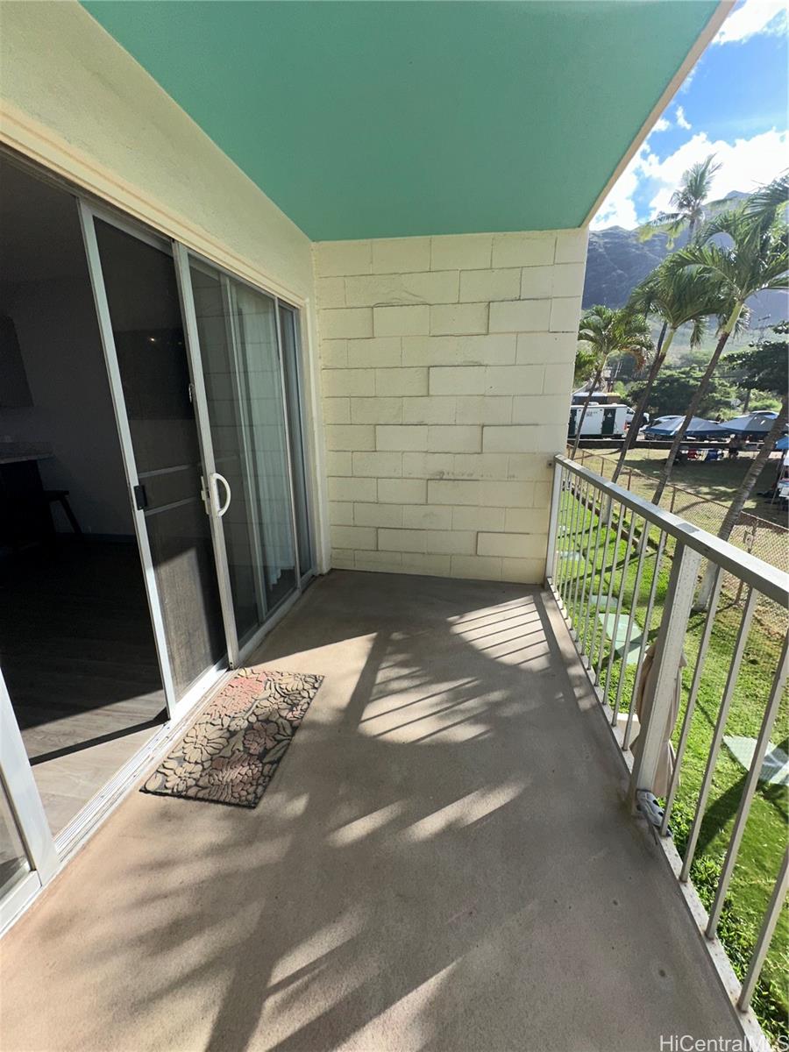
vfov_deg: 102.1
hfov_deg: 85.7
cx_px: 394
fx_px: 425
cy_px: 526
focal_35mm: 14
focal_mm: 2.22
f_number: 2.2
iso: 32
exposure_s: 1/1221
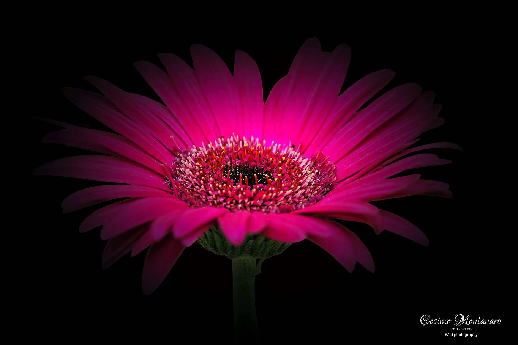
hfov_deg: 4.5
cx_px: 259
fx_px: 6590
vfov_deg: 3.0
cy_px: 172
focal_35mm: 458
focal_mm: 167.98
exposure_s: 1/320
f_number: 4
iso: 200
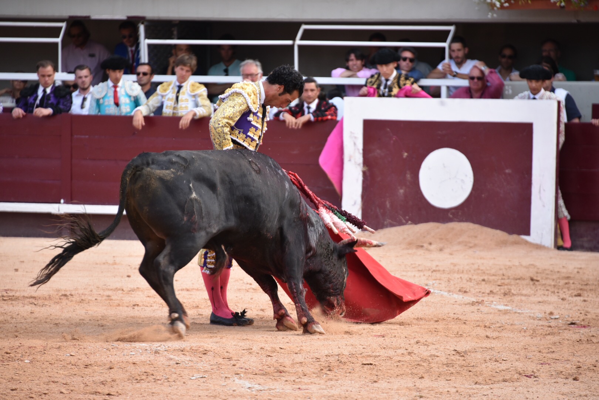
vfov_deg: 5.5
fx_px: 4159
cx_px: 300
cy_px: 200
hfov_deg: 8.2
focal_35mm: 250
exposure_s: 1/500
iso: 800
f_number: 5.6
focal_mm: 250
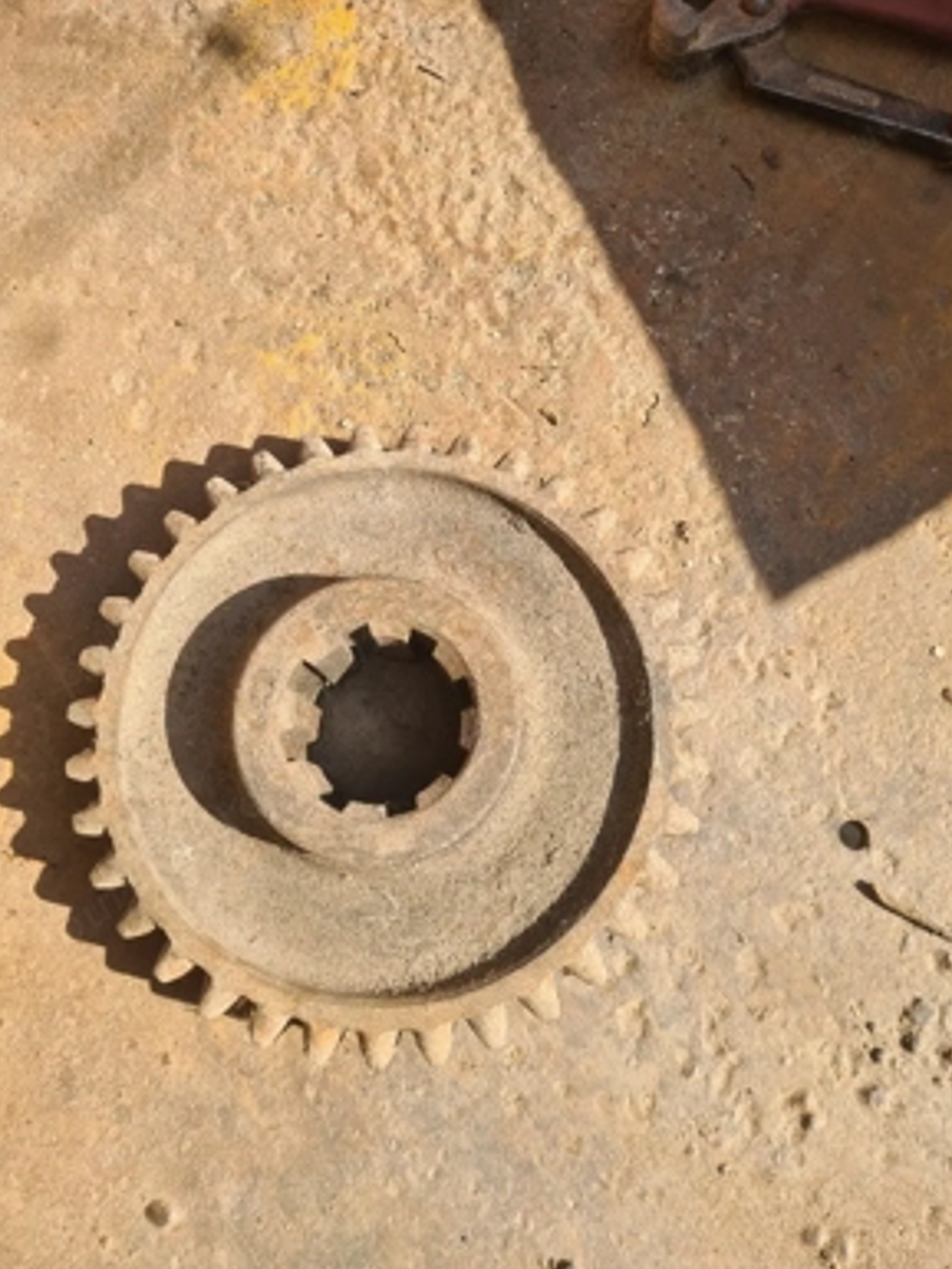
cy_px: 649
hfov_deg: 51.4
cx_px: 481
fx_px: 990
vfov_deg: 65.3
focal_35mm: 27
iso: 50
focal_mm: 5.4
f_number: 1.8
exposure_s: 1/909
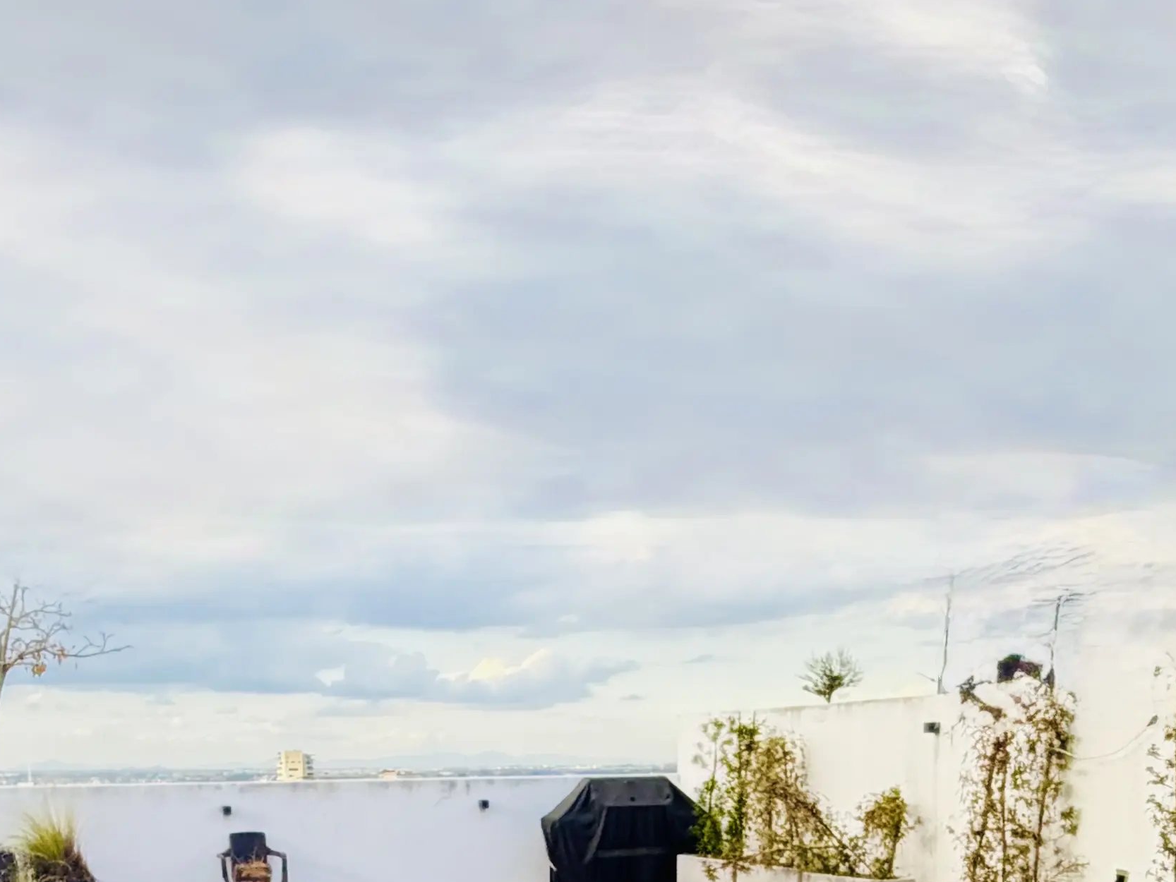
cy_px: 979
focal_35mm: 48
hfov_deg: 39.5
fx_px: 1631
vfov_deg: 27.6
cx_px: 496
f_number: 2.2
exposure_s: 1/479
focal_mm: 2.22
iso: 64
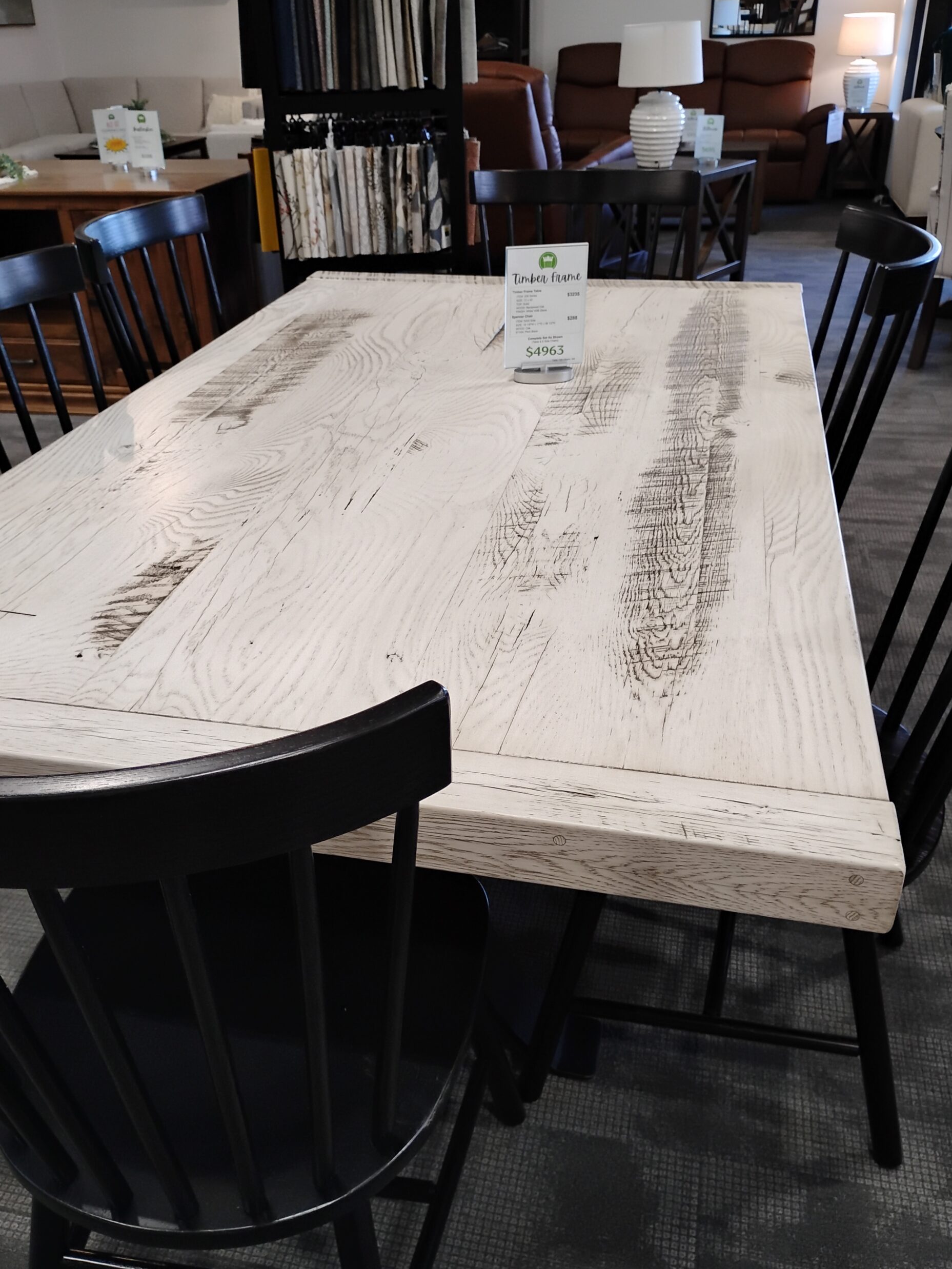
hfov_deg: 48.2
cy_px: 637
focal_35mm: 29
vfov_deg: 61.7
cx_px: 470
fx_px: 1063
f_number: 1.8
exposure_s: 1/120
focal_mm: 4.26
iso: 778
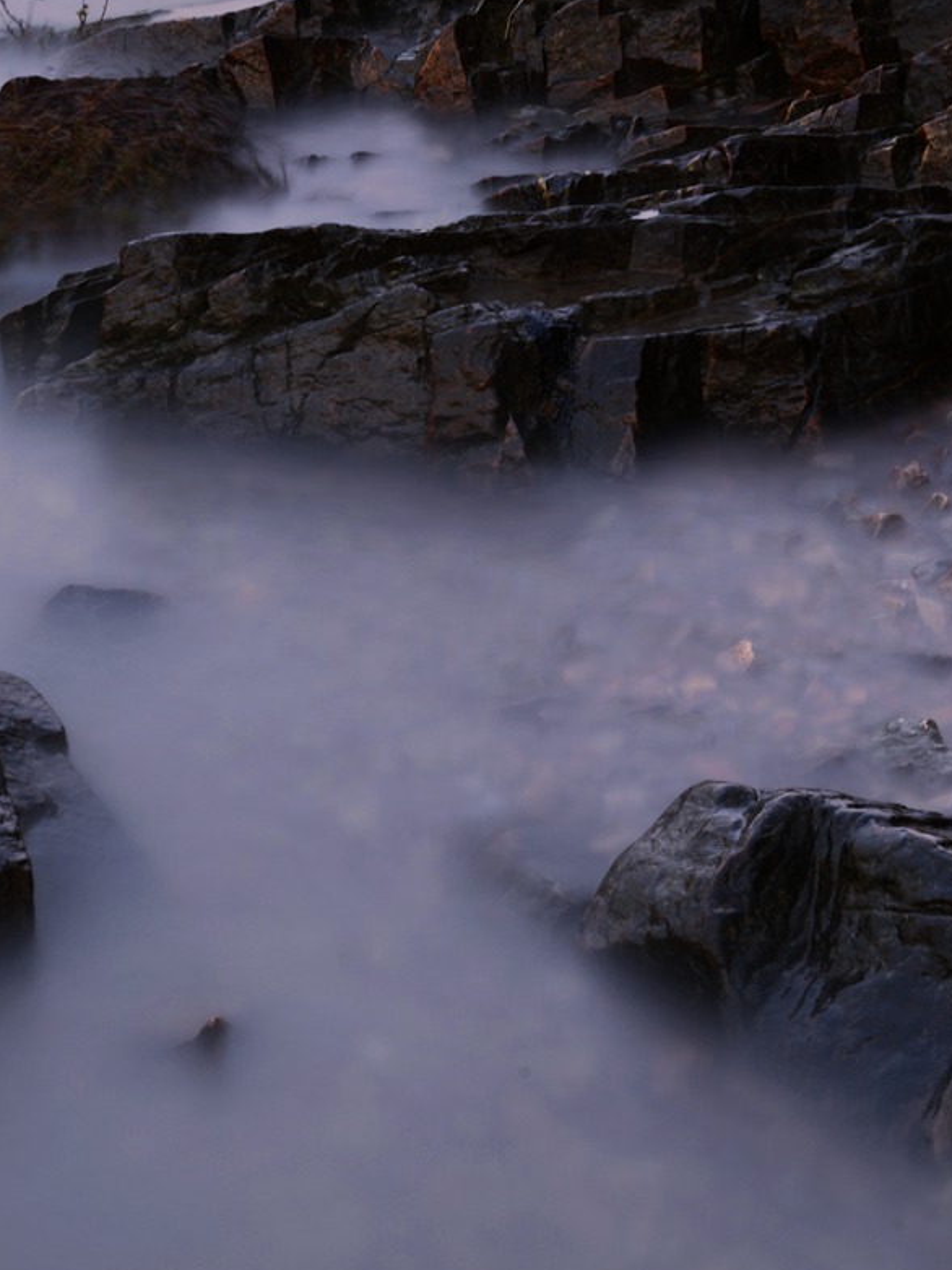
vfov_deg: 15.8
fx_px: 4549
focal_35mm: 124
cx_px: -281
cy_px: 347
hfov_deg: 11.6
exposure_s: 30
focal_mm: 56
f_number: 16
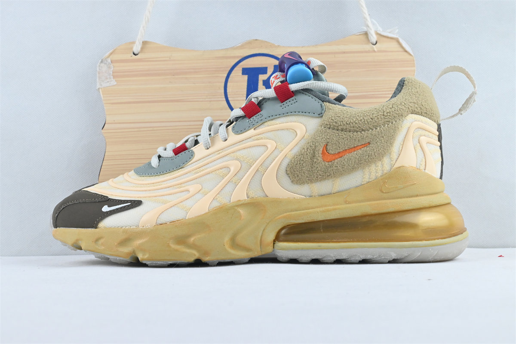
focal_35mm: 49
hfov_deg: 40.5
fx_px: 699
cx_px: 258
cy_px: 172
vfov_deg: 27.7
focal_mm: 32.5
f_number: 10
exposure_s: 1/125
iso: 1000
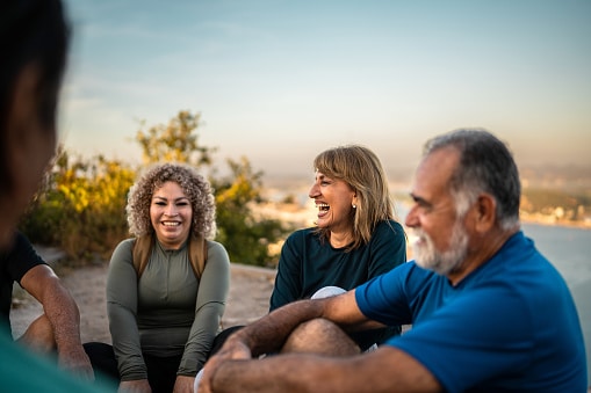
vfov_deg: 37.8
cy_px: 196
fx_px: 574
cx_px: 296
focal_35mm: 35
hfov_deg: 54.4
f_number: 1.2
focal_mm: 35
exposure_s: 1/1000
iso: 64
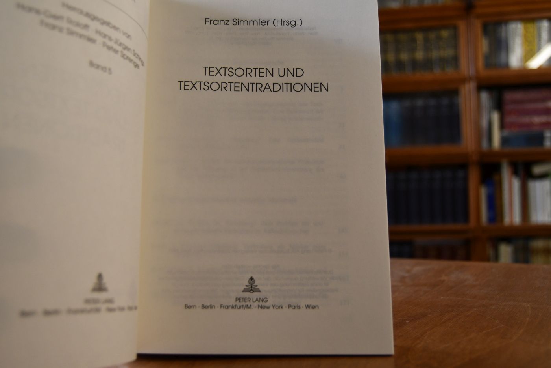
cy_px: 184
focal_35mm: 36
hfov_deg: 53.1
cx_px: 276
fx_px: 551
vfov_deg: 36.9
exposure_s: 1/250
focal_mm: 24
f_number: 3.8
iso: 800
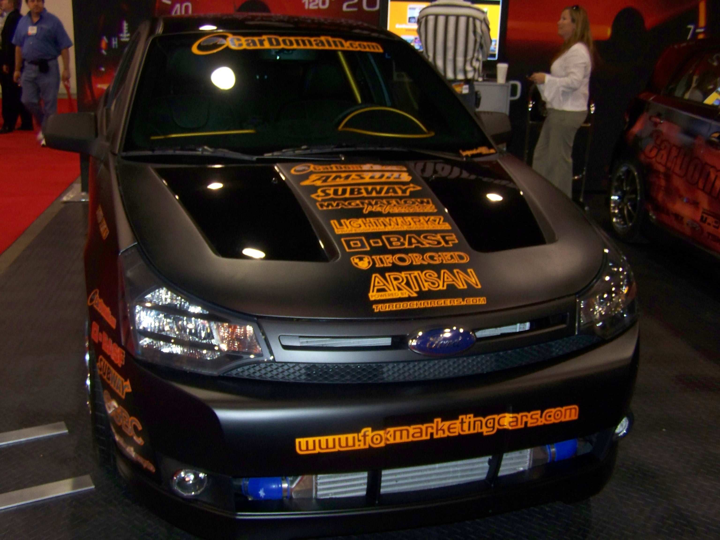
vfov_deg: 37.7
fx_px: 790
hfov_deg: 49.0
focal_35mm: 38
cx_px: 360
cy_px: 270
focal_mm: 6.3
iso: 200
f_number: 2.8
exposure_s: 1/30
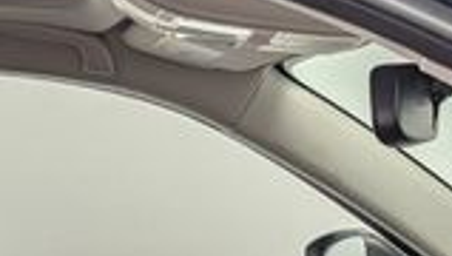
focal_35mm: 105
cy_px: 640
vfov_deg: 10.0
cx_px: 225
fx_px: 1260
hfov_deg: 20.3
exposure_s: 1/120
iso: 28
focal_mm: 6.9
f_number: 1.68
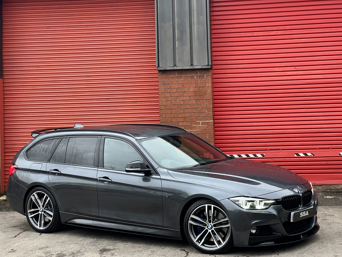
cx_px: 171
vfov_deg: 19.1
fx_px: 761
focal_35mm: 77
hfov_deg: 25.3
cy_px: 128
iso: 64
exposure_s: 1/99
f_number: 2.8
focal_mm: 9
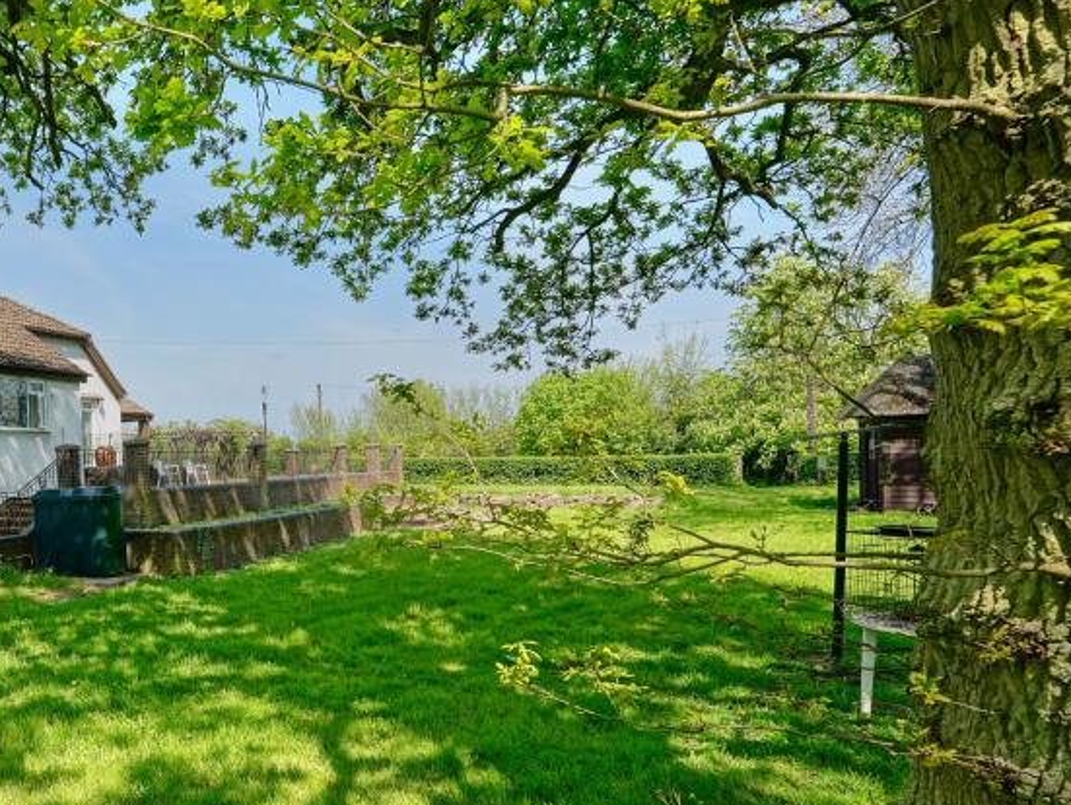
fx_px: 774
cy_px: 470
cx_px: 167
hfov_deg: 61.6
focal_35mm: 25
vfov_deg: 54.7
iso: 125
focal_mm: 14
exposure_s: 1/320
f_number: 6.3
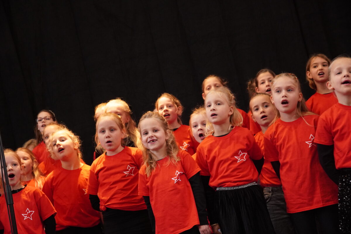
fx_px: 687
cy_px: 117
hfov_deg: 28.6
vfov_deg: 19.3
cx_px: 176
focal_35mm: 70
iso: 3200
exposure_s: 1/60
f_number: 4.5
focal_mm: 47
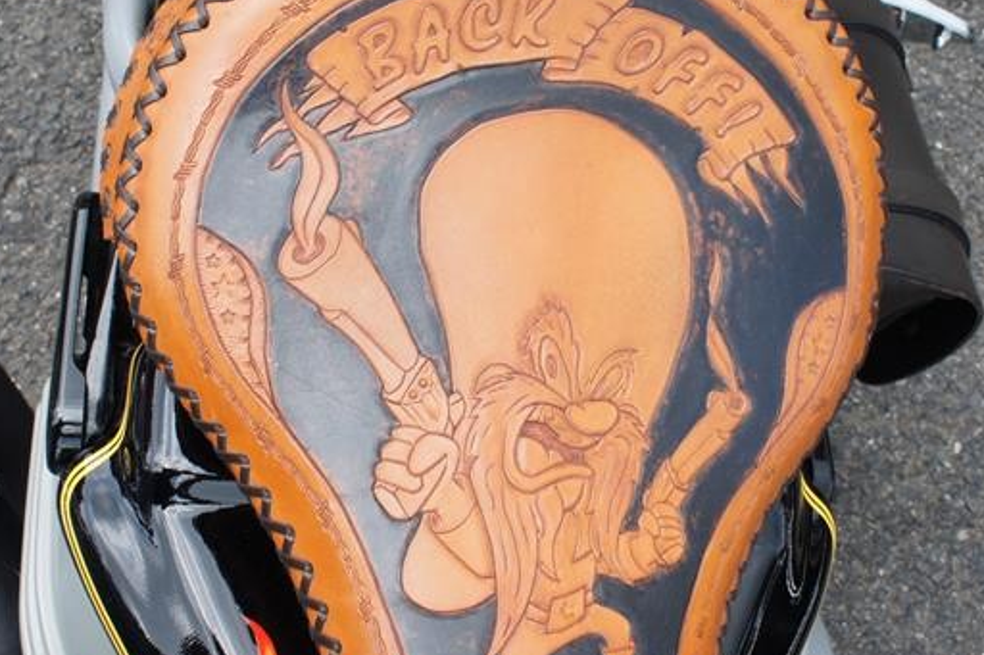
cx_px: 511
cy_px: 385
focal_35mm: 54
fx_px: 1475
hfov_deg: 36.9
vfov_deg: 25.0
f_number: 7.1
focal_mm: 18
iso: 200
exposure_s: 1/160
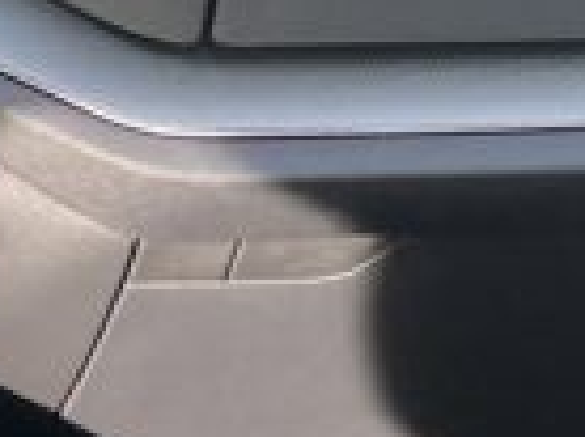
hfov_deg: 9.5
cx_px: -666
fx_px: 3256
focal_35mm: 193
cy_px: -17
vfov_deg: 7.6
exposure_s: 1/192
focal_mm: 5.1
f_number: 1.6
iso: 40
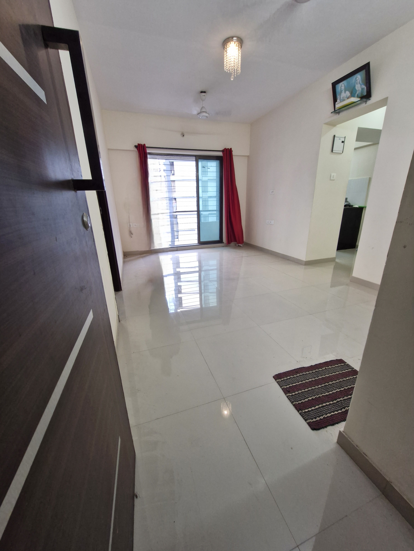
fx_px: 207
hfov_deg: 89.9
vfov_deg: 106.2
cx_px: 207
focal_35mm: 13
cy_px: 276
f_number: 2.2
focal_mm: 1.74
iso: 125
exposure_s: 1/50
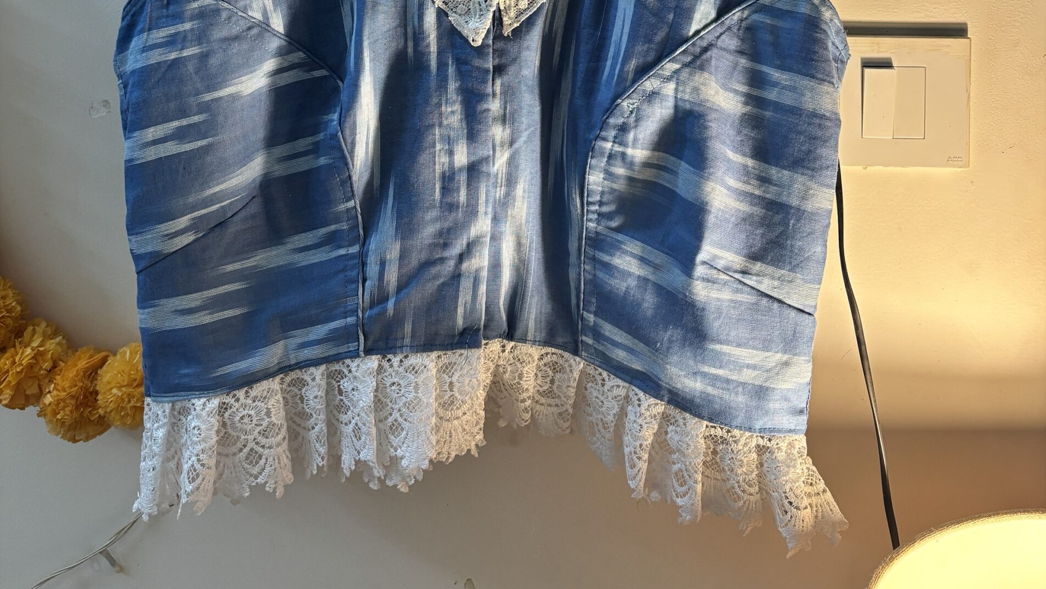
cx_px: 522
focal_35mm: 38
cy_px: -72
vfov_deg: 28.2
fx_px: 1054
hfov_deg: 52.8
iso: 125
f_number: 1.6
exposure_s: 1/100
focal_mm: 5.96
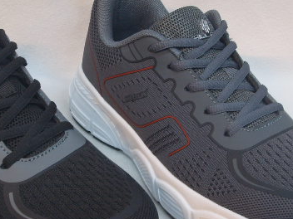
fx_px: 601
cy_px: 124
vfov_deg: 20.7
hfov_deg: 27.4
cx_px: 123
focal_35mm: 71
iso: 63
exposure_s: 1/10
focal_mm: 6.6
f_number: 3.5
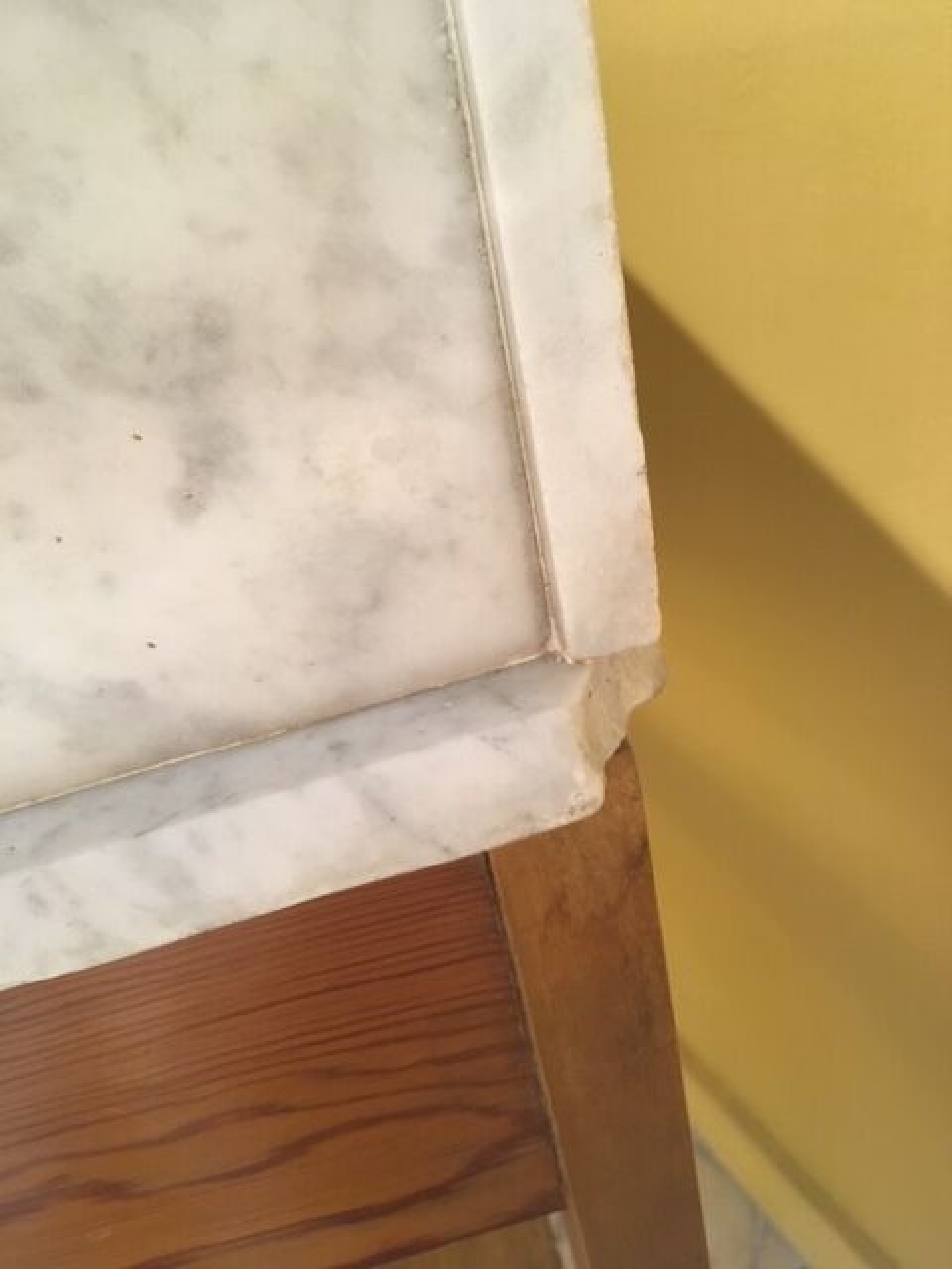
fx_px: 1063
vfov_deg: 61.7
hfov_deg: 48.2
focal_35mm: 29
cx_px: 476
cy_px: 634
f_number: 2.2
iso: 250
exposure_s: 1/33
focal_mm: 4.15
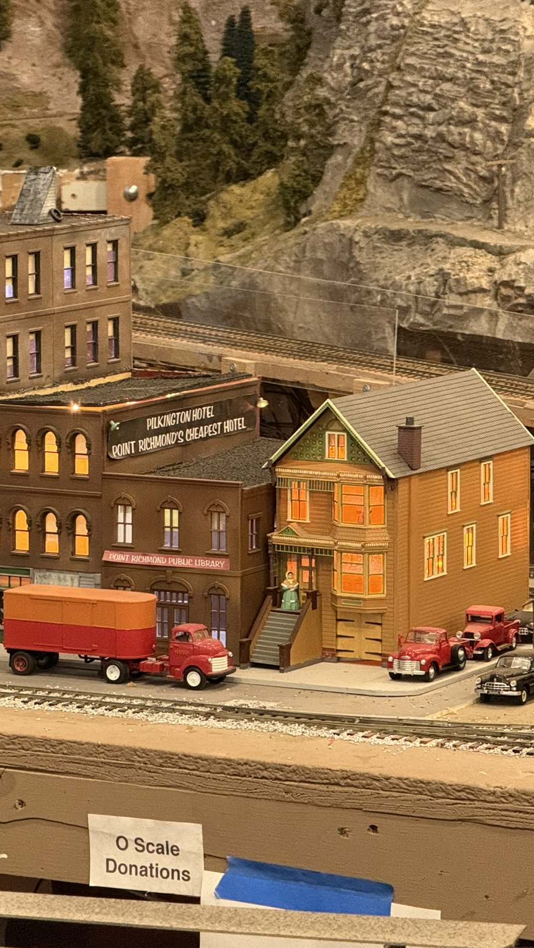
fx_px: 4404
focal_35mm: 175
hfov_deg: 6.9
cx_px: 66
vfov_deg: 12.3
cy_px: 474
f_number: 2.8
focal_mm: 15.66
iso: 500
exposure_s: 1/40
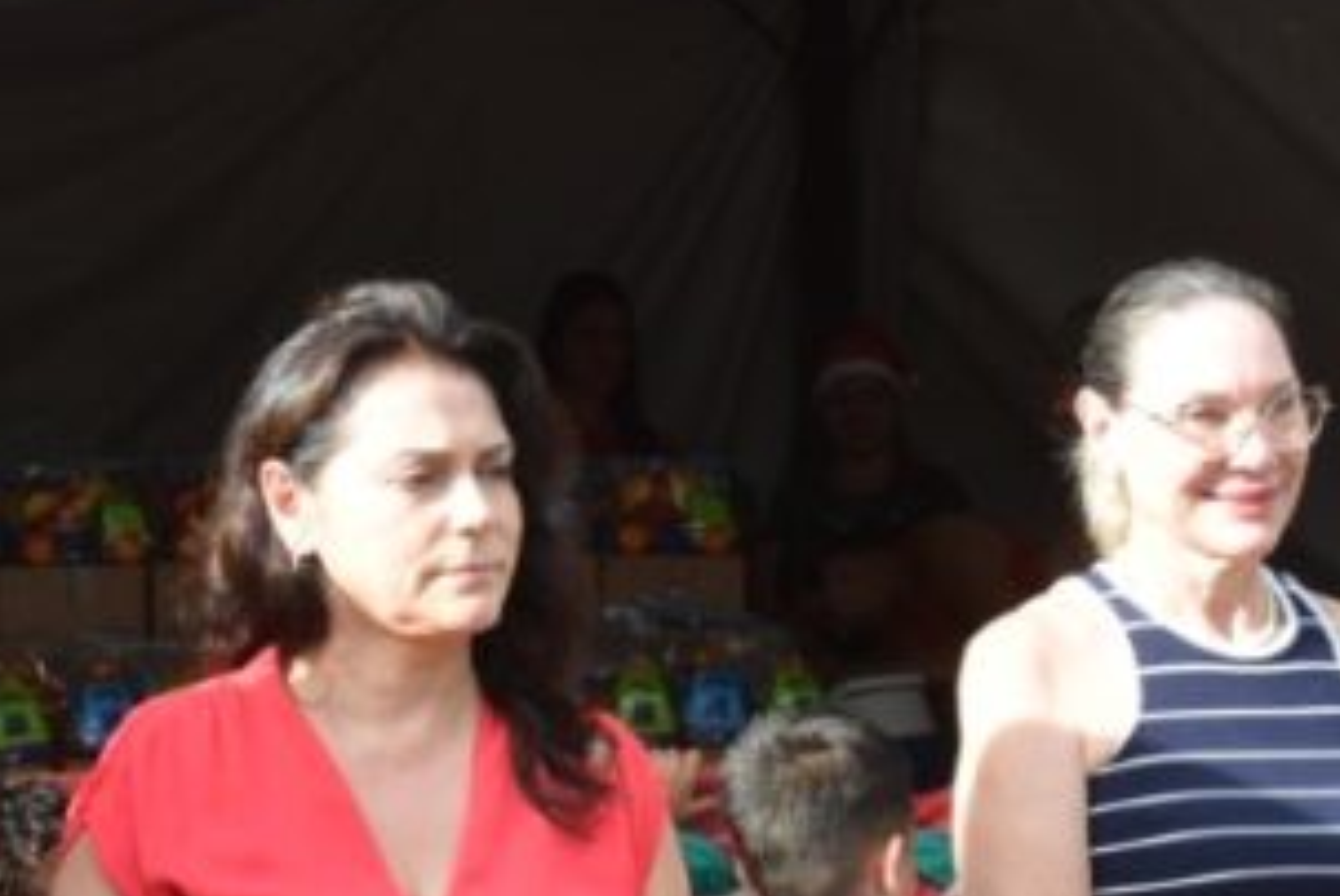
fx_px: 4173
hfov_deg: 18.2
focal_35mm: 112
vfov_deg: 12.1
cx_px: 564
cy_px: 958
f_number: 8
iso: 400
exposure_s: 1/250
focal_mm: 22
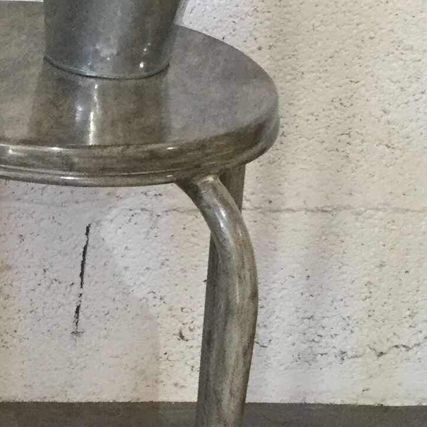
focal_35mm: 124
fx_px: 1731
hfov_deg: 13.1
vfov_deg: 14.1
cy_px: 252
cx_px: -266
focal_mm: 3.3
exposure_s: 1/33
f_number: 2.4
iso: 125
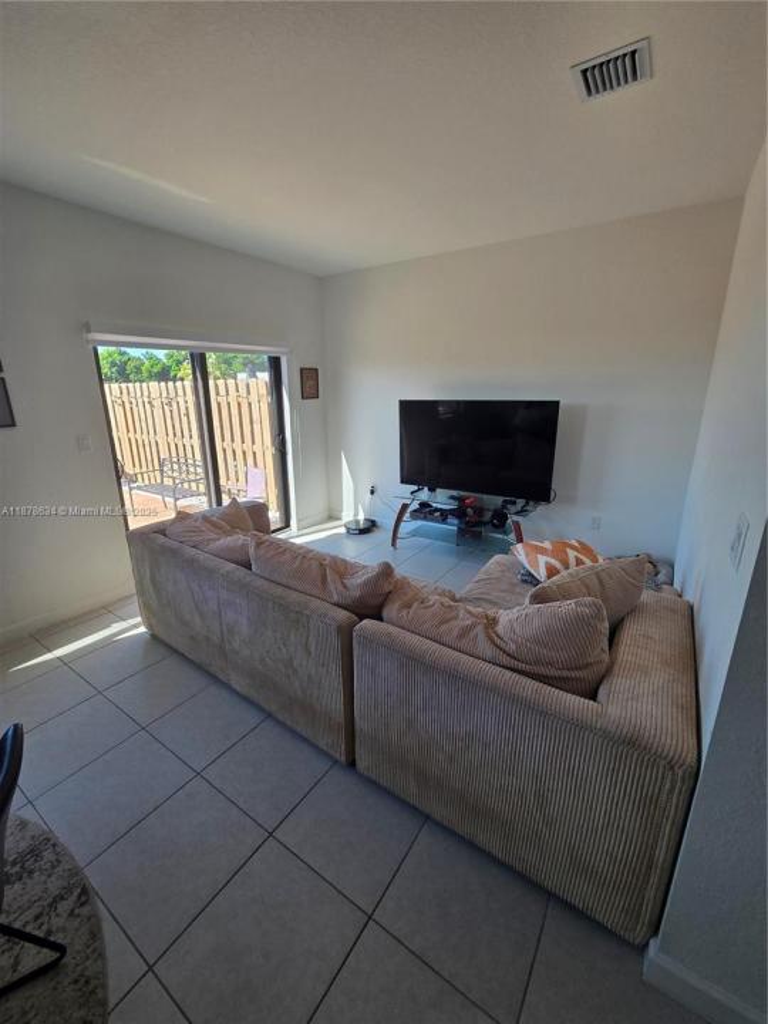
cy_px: 512
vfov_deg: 106.2
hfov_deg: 89.9
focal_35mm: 13
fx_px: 385
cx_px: 384
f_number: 2.2
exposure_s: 1/112
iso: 50
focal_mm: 2.2
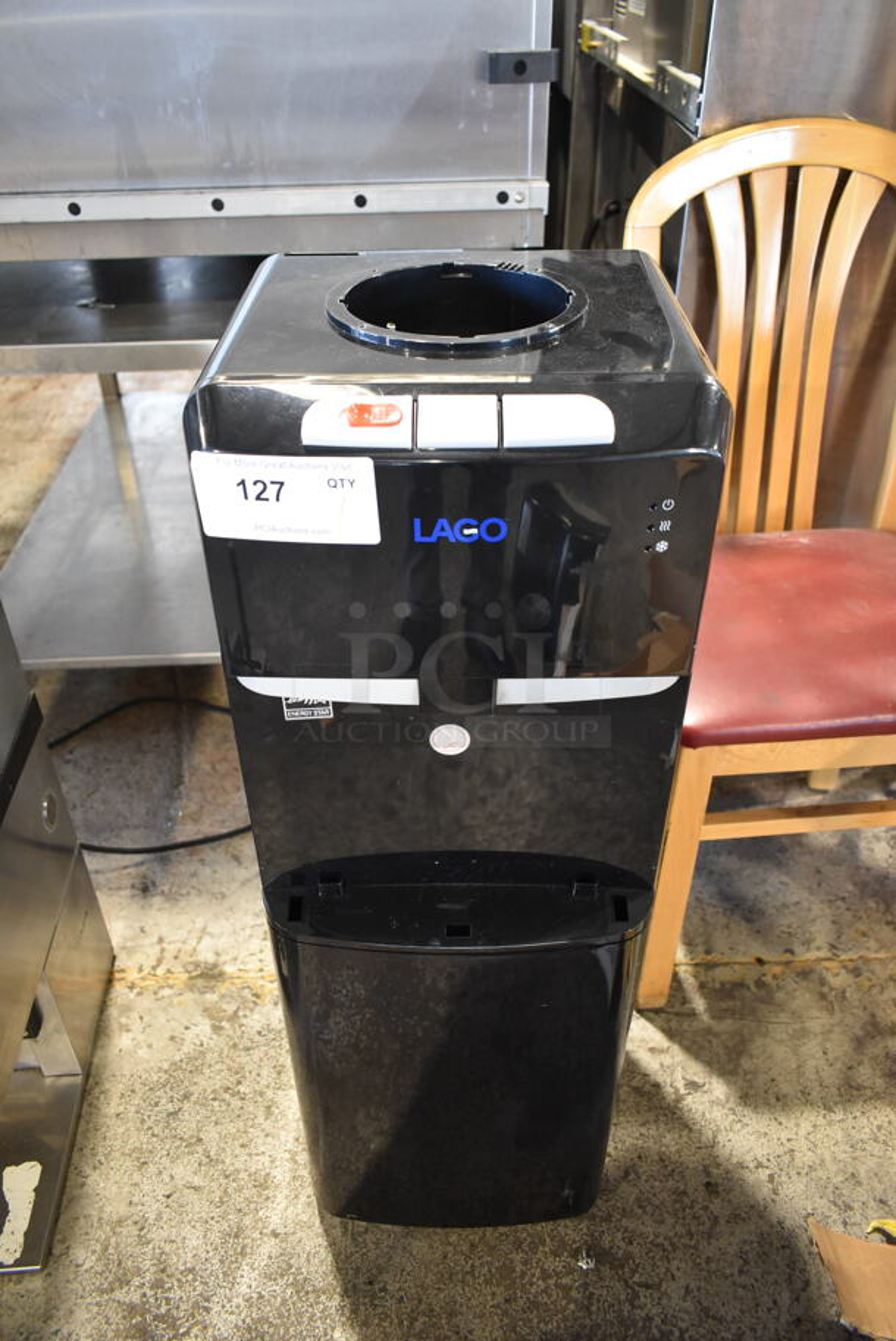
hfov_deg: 48.0
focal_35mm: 27
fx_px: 1006
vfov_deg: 67.3
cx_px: 448
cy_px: 670
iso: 1400
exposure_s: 1/30
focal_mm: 18
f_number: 3.5
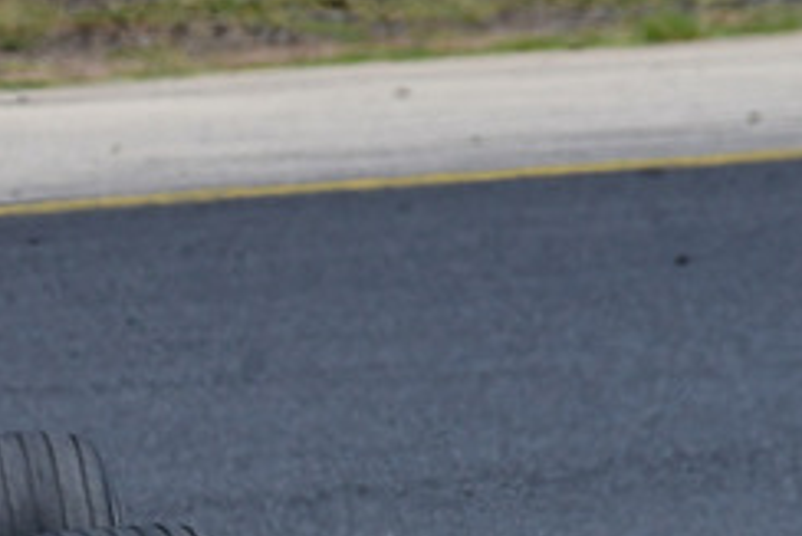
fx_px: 43800
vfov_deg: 0.7
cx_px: -431
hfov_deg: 1.0
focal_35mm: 1965
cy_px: 414
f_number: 13
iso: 320
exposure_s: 1/640
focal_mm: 400
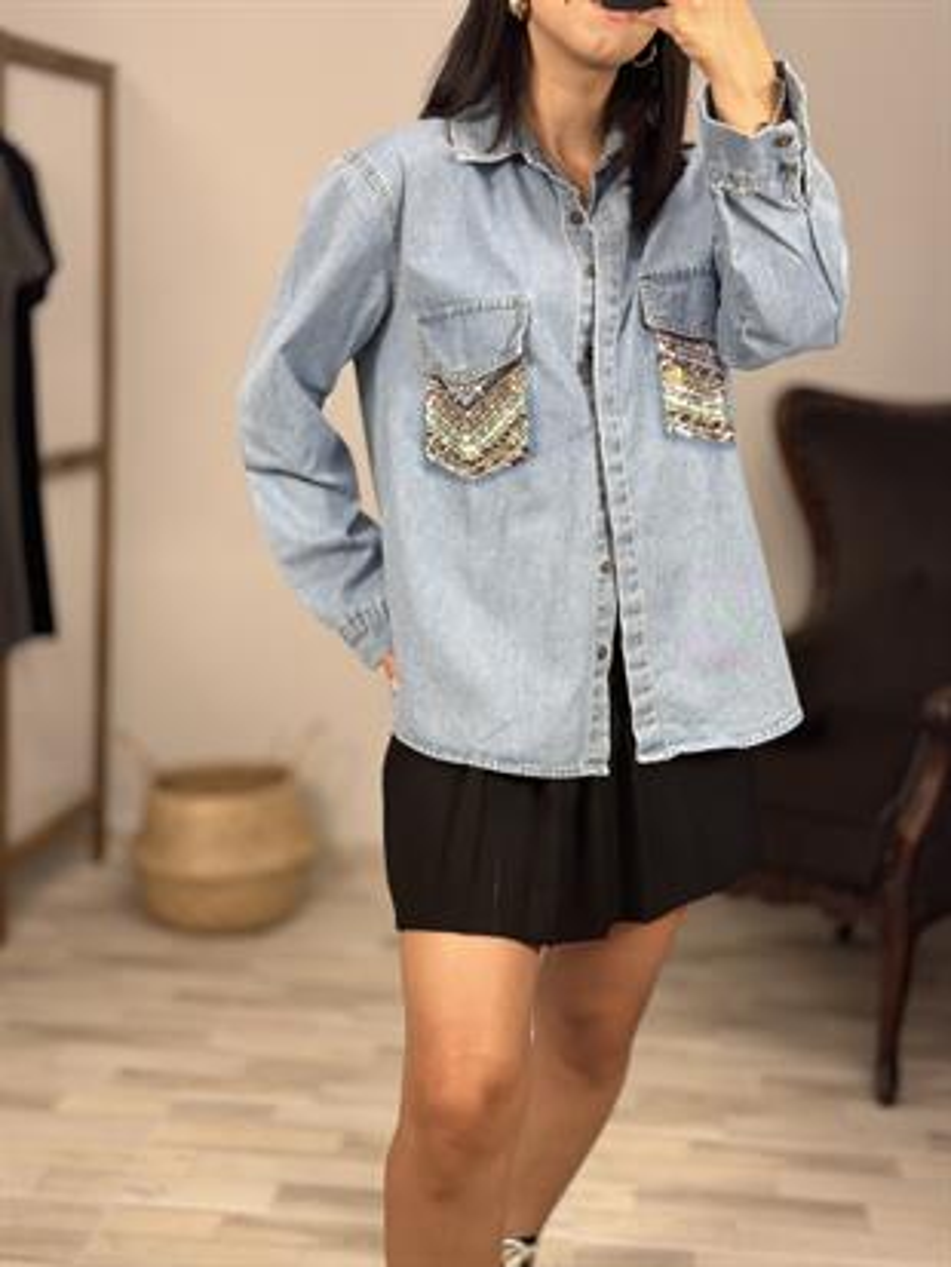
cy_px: 634
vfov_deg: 39.6
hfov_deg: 30.3
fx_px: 1757
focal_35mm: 48
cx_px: 476
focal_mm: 6.86
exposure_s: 1/100
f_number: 1.78
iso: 100
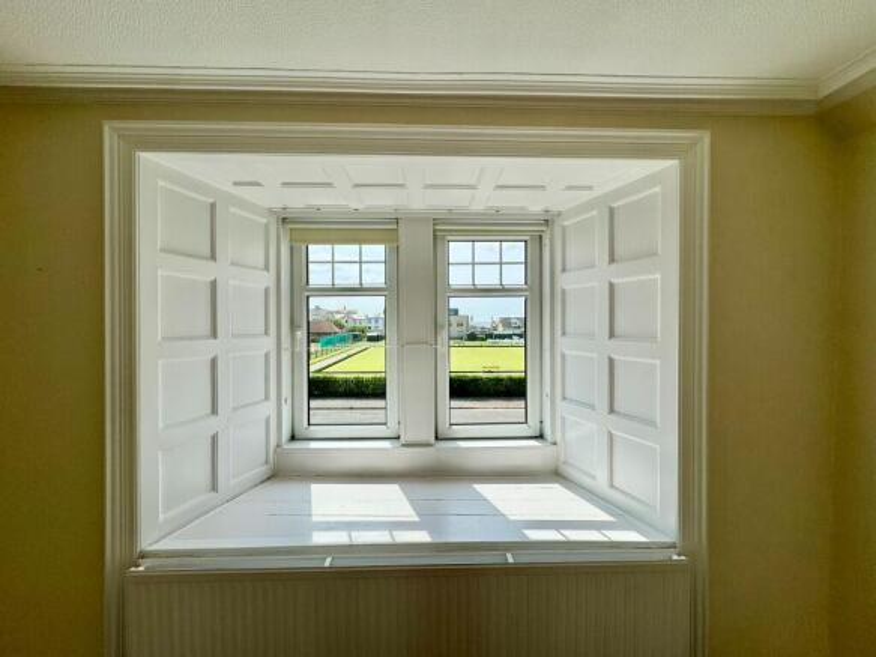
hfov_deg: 102.1
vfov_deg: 85.7
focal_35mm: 14
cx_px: 438
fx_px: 354
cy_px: 328
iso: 50
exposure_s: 1/1789
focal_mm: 2.22
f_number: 2.2
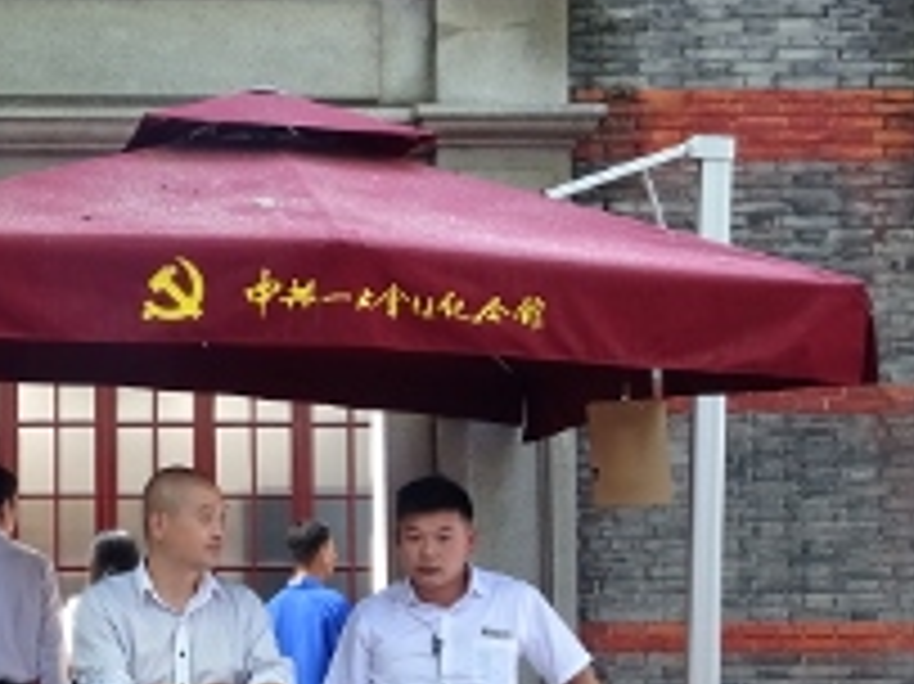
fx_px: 1662
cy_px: 513
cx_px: 131
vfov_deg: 23.0
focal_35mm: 63
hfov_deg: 29.7
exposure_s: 1/40
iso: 250
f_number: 4
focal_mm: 5.43
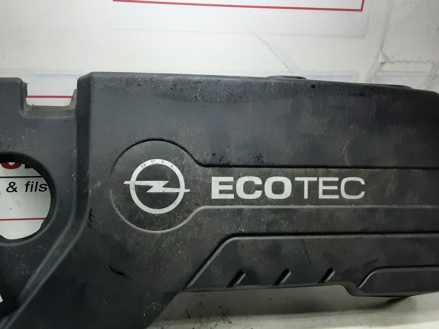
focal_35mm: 34
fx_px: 431
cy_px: 206
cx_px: 184
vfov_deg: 41.5
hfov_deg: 53.7
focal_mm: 2.91
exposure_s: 1/50
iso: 160
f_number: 1.9
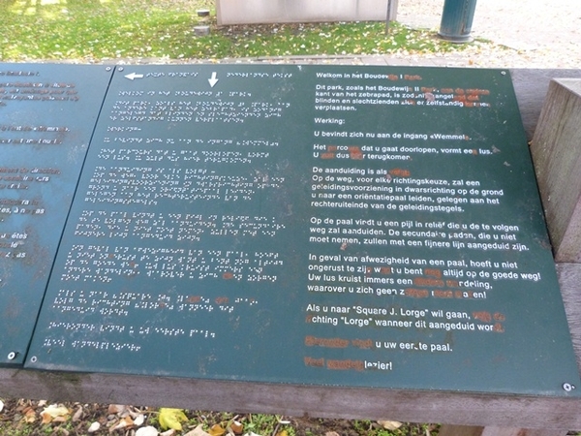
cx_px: 290
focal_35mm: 25
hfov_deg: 69.4
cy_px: 218
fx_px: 420
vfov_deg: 54.9
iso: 250
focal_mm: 4.5
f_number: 2.8
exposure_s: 1/60
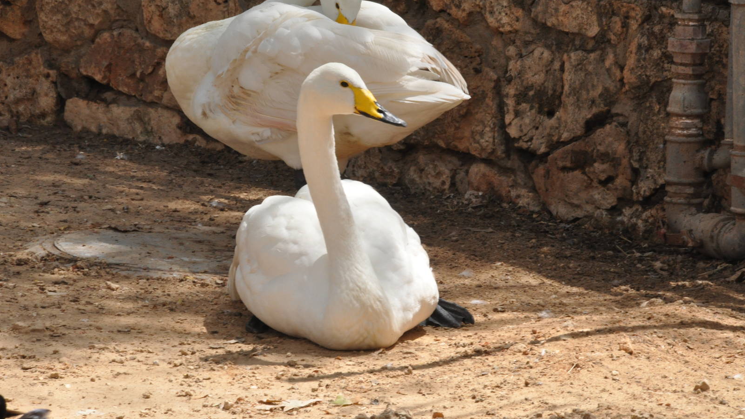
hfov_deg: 5.5
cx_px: 372
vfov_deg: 3.1
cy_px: 195
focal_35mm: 393
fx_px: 7764
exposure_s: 1/200
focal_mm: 250
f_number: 29
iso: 1000
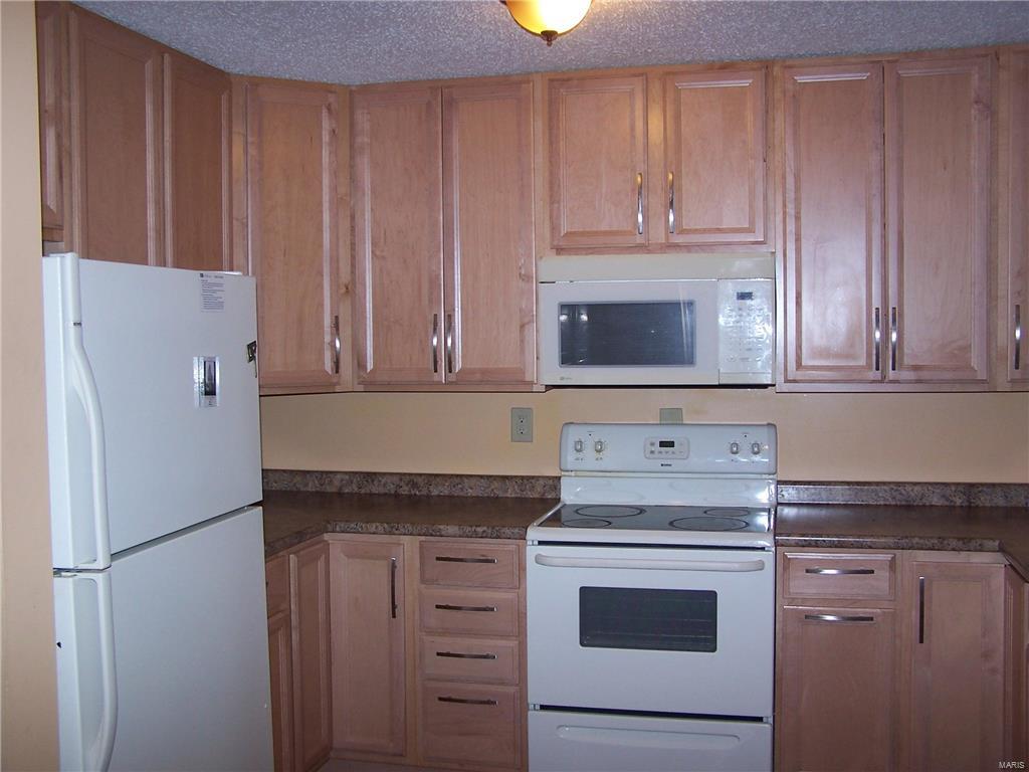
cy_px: 386
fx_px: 1130
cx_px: 514
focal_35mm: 38
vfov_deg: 37.7
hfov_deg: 49.0
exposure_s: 1/60
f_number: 2.8
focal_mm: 6.3
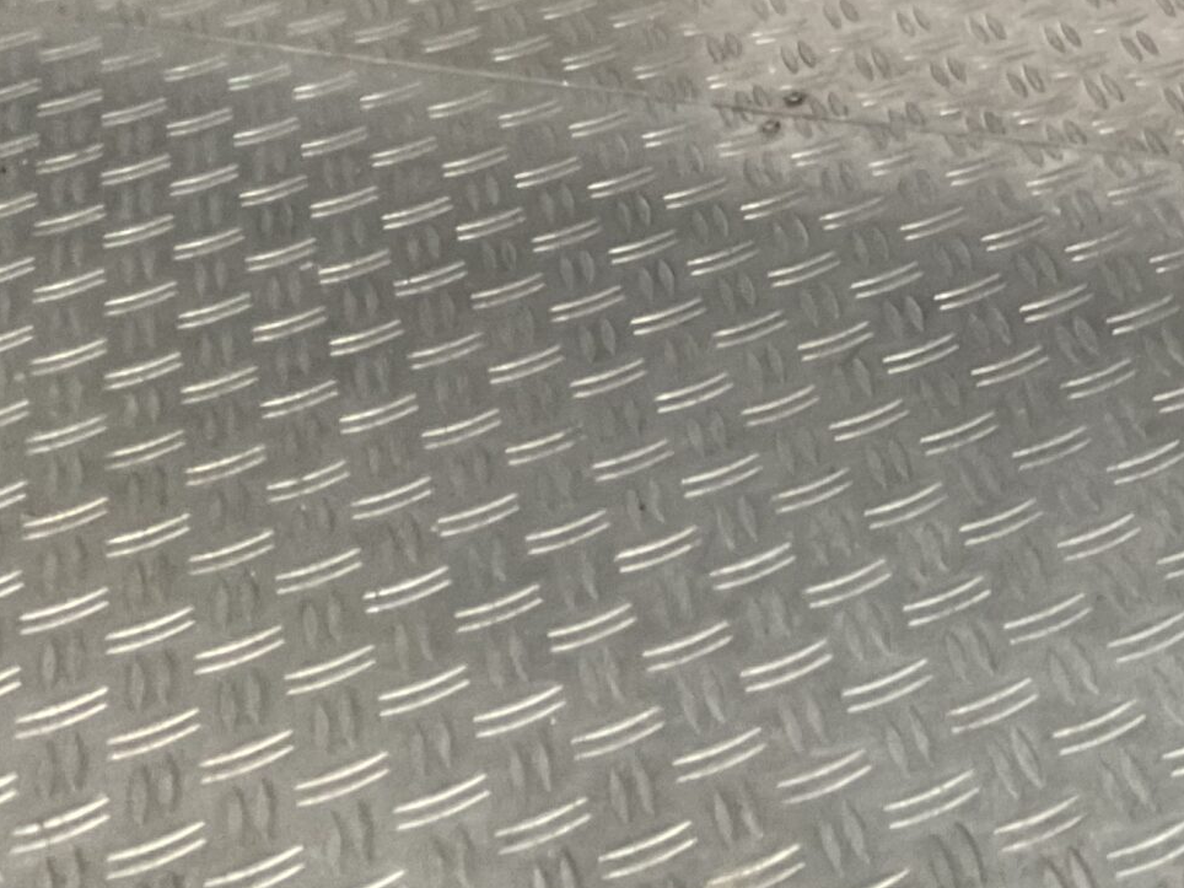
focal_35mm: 77
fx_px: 2634
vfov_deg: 18.0
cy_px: -242
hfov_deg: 22.8
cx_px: 1509
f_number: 1.8
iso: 250
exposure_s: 1/33
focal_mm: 3
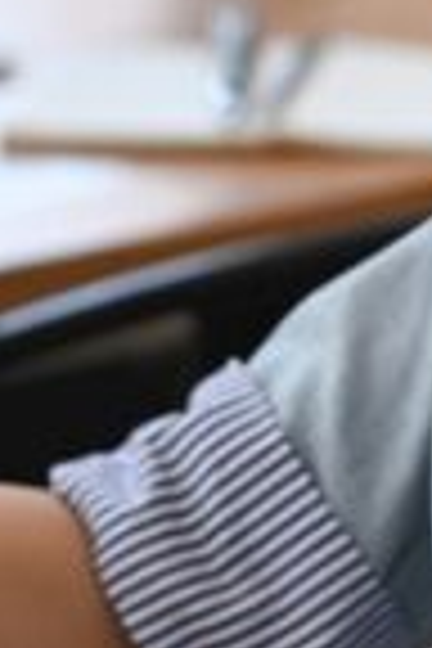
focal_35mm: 560
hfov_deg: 2.5
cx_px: -220
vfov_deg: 3.7
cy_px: 104
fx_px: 10079
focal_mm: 105
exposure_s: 1/1000
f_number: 2.8
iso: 640
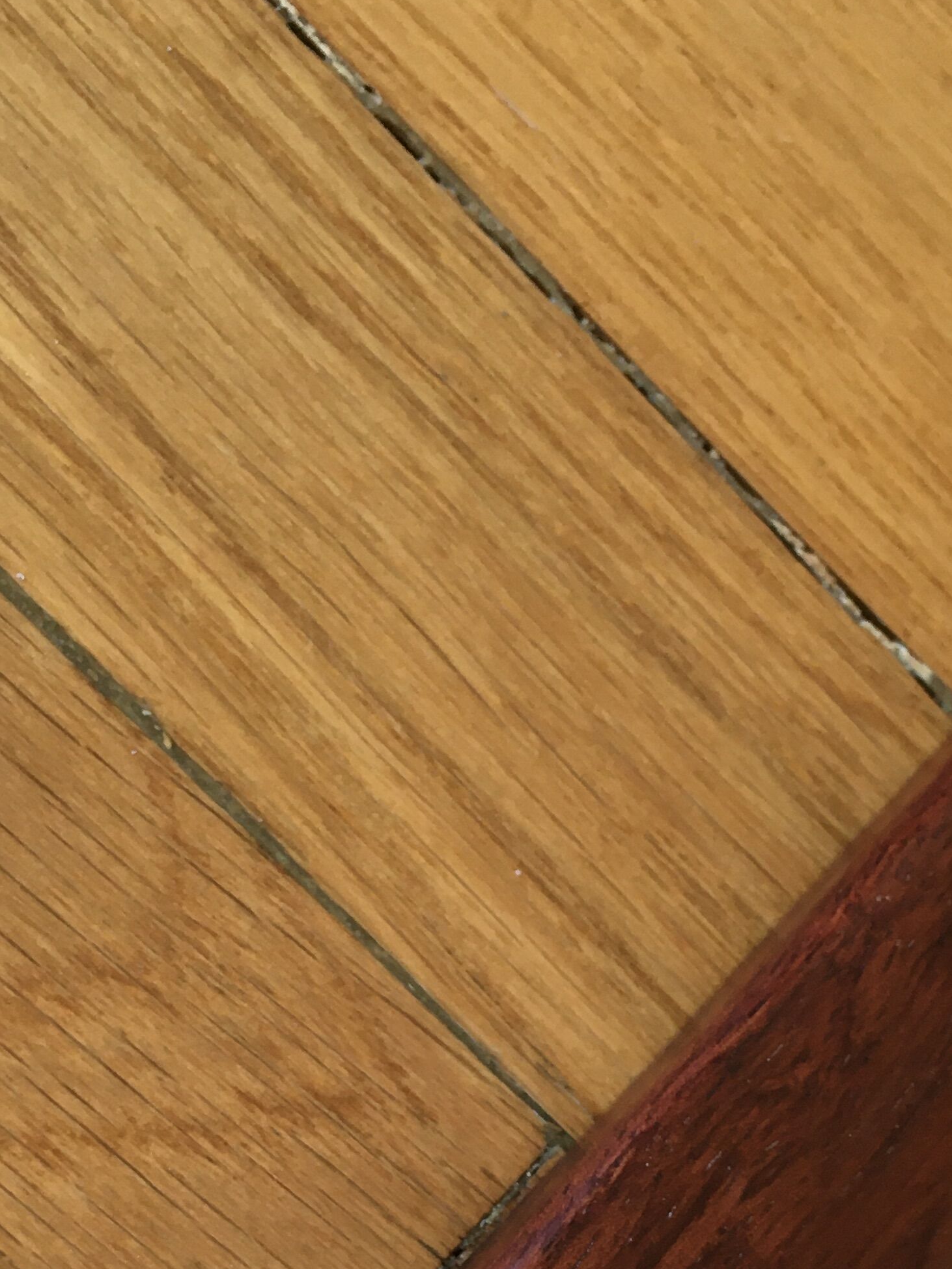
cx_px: 442
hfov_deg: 24.4
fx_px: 2200
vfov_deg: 30.4
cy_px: 1201
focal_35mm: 60
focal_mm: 4.15
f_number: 2.2
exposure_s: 1/33
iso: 80
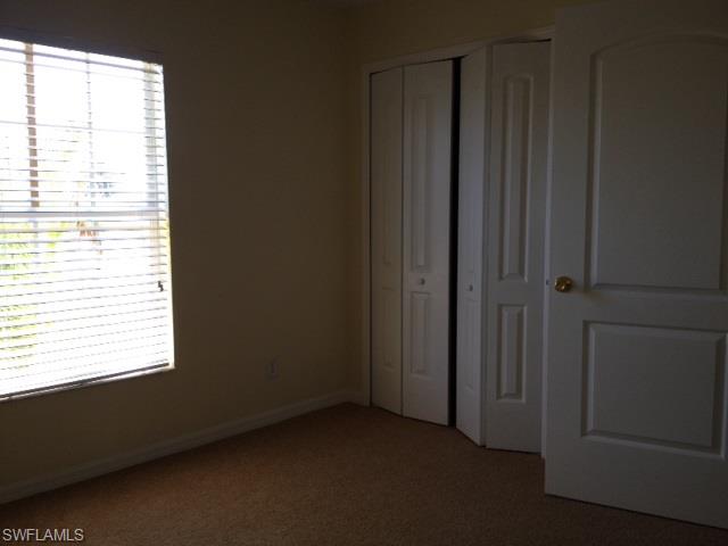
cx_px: 364
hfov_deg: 52.6
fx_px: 736
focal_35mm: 35
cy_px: 273
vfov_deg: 40.7
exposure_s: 1/50
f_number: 2.4
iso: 50
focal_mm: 4.28
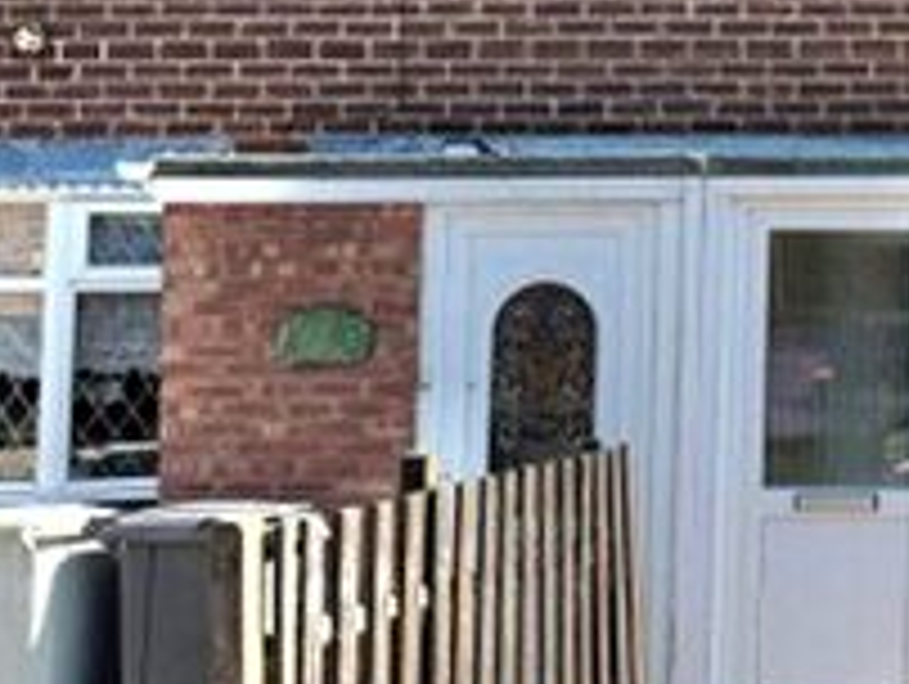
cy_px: 124
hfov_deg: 20.4
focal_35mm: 83
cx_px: 1341
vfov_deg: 17.6
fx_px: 2182
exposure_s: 1/1727
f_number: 1.78
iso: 80
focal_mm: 6.76
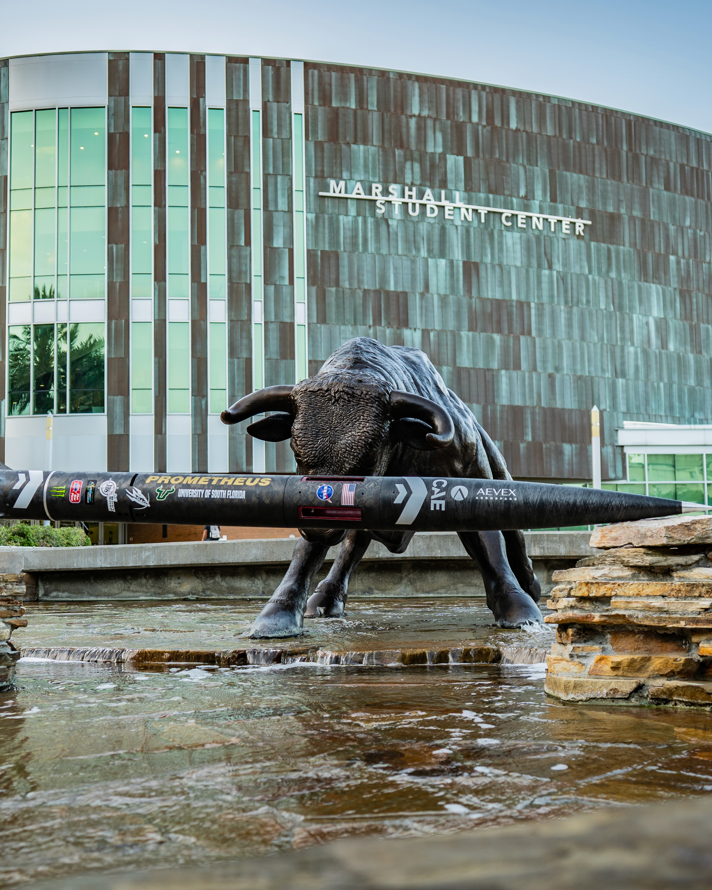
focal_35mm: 47
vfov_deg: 39.5
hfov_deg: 32.0
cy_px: 450
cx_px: 305
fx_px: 1238
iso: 100
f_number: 4
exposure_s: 1/80
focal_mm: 33
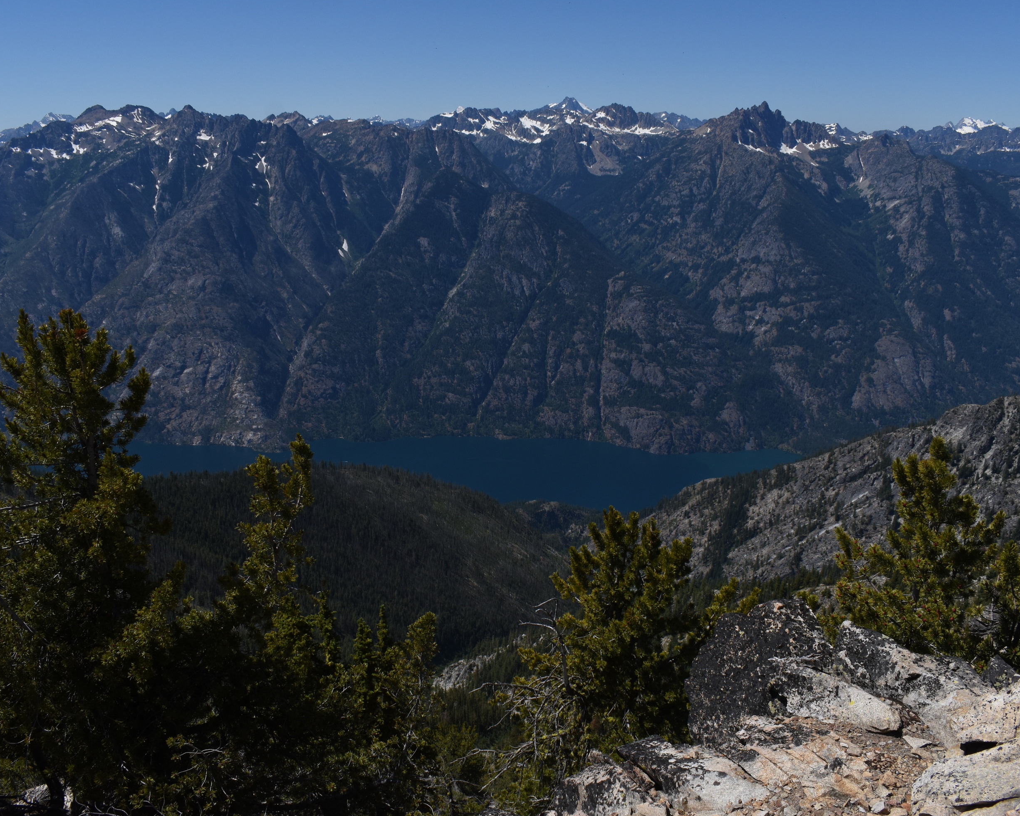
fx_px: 936
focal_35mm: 31
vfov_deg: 47.1
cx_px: 494
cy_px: 414
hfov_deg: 57.2
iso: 320
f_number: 8
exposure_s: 1/2000
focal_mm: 18
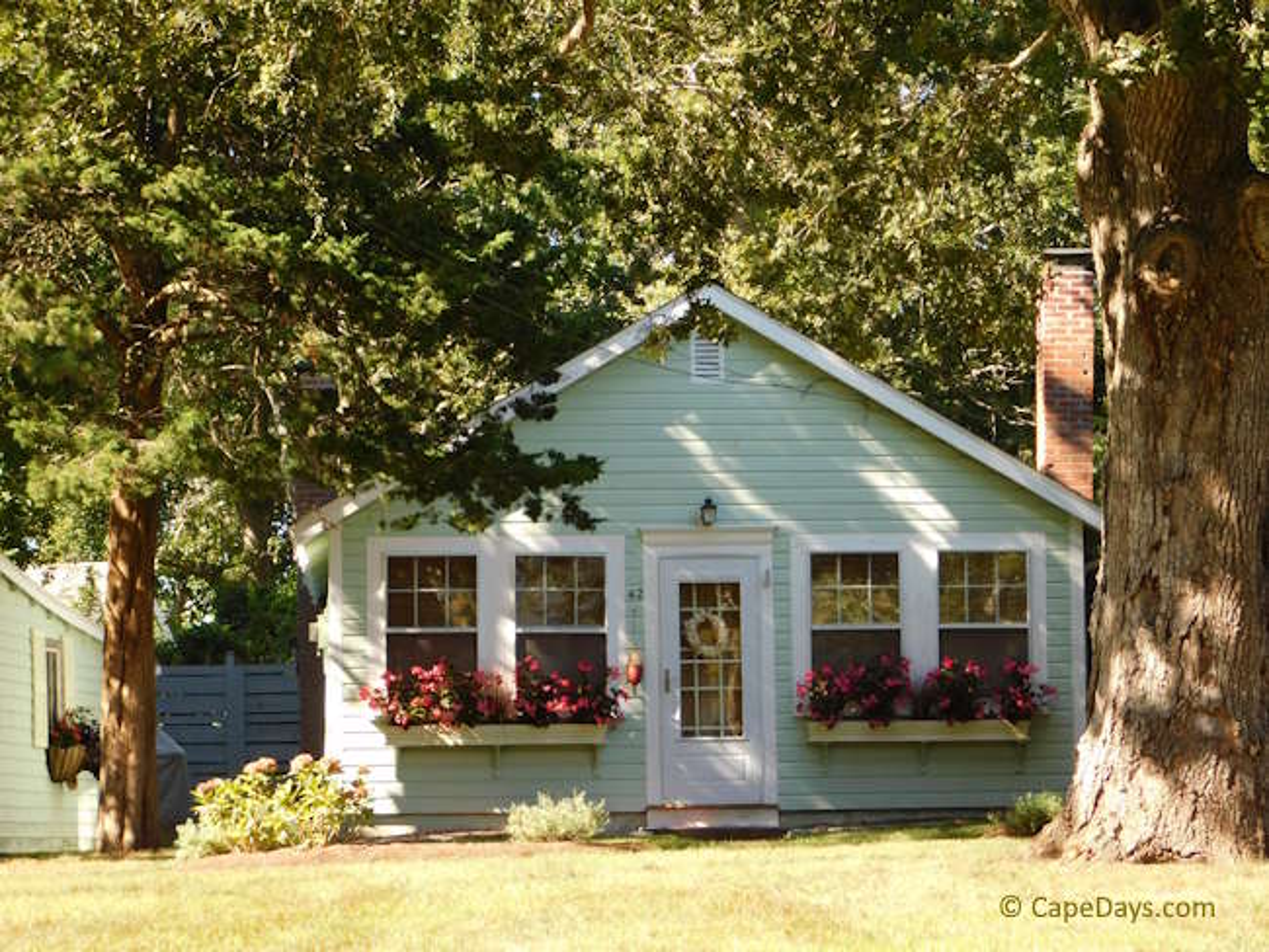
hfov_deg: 17.1
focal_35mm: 115
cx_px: 634
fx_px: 4217
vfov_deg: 12.9
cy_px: 476
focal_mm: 20.3
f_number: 4.8
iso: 125
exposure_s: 1/100
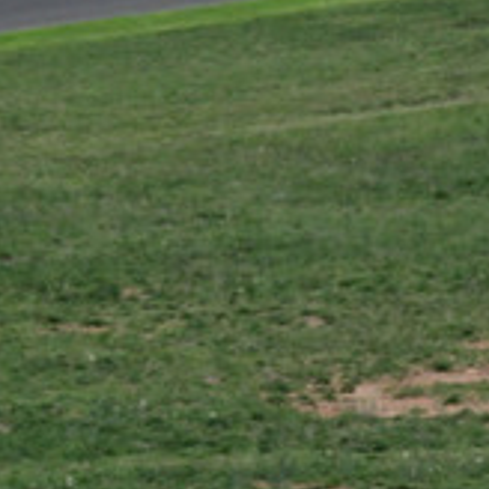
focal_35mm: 1241
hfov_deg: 1.4
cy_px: 695
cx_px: 304
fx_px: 19834
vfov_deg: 1.4
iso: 2000
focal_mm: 200
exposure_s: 1/640
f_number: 10
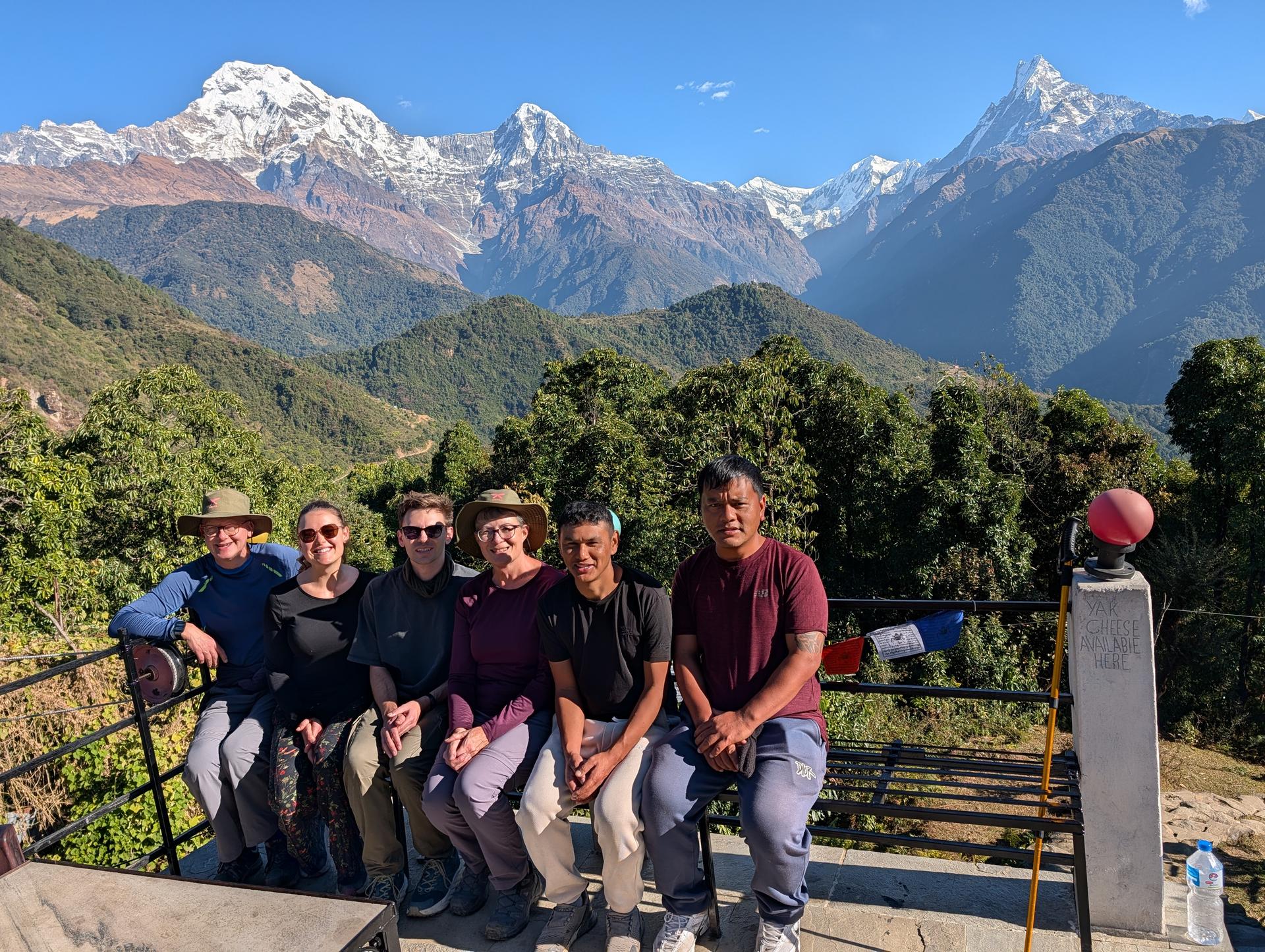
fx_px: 878
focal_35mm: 24
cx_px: 632
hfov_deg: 71.5
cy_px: 476
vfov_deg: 56.9
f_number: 1.68
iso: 18
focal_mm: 6.9
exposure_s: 1/1178
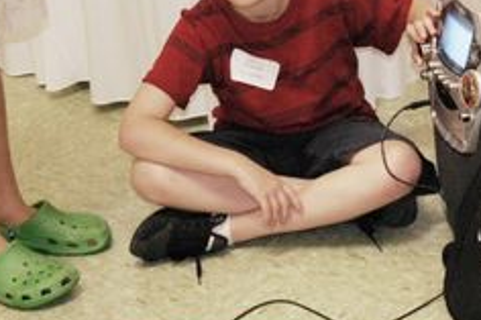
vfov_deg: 11.7
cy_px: 118
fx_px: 1562
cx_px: 381
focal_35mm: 117
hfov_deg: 17.4
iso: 1600
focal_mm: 46
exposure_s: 1/100
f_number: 5.3
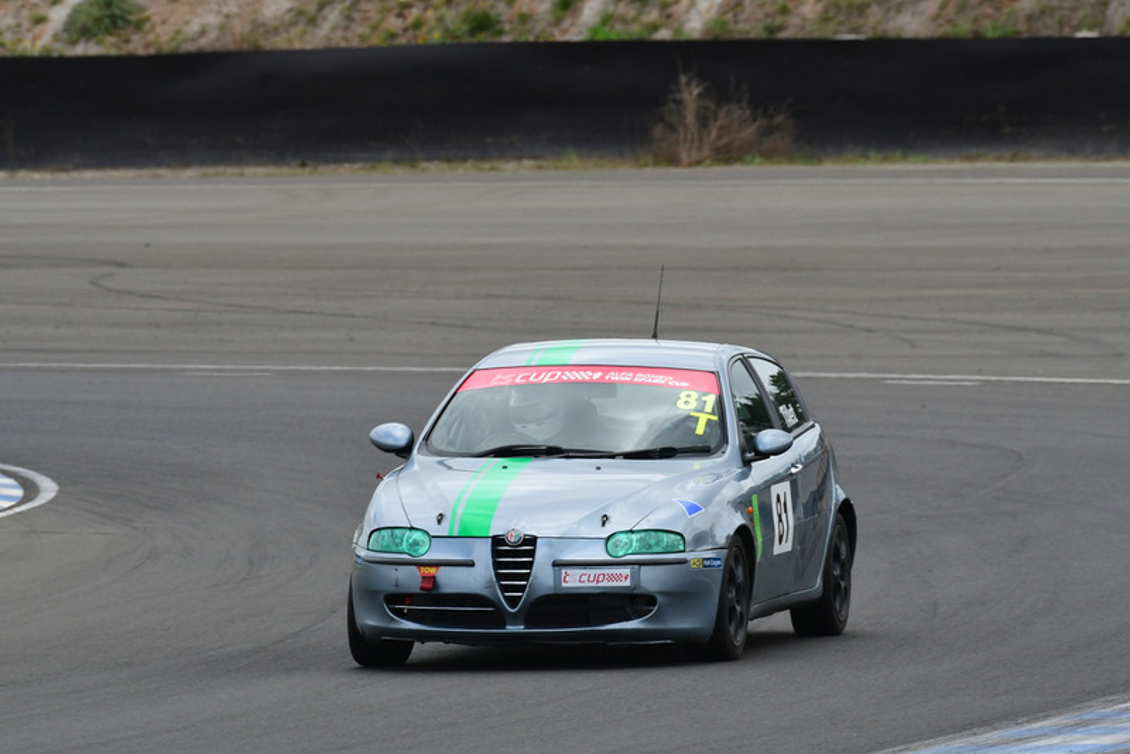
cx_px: 565
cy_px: 377
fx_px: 19781
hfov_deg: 3.3
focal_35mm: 630
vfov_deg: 2.2
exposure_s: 1/640
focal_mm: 420
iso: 500
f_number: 10
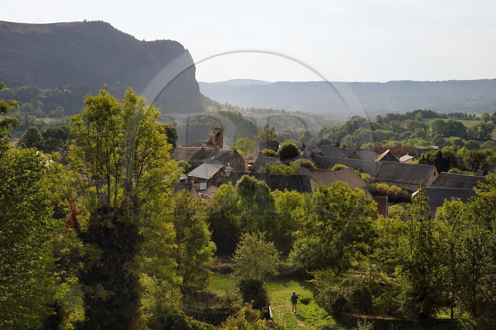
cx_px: 248
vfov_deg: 30.5
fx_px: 606
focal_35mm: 44
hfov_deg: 44.5
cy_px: 165
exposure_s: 1/250
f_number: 14
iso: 200
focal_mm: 44
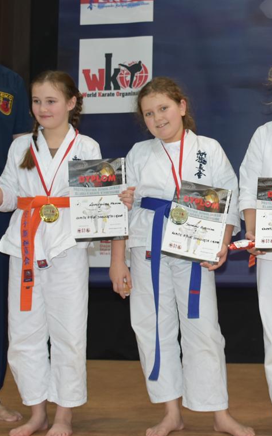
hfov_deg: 17.5
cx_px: 260
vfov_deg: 28.2
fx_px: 866
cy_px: 180
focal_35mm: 73
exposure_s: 1/30
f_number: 3.5
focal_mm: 20
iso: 280
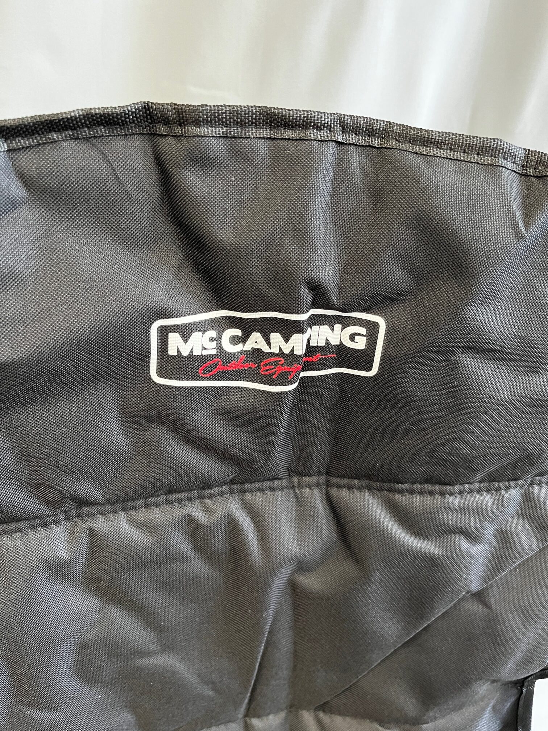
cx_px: 274
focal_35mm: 26
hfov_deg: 53.1
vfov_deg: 67.3
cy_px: 366
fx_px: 549
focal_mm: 5.1
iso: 320
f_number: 1.6
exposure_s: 1/60
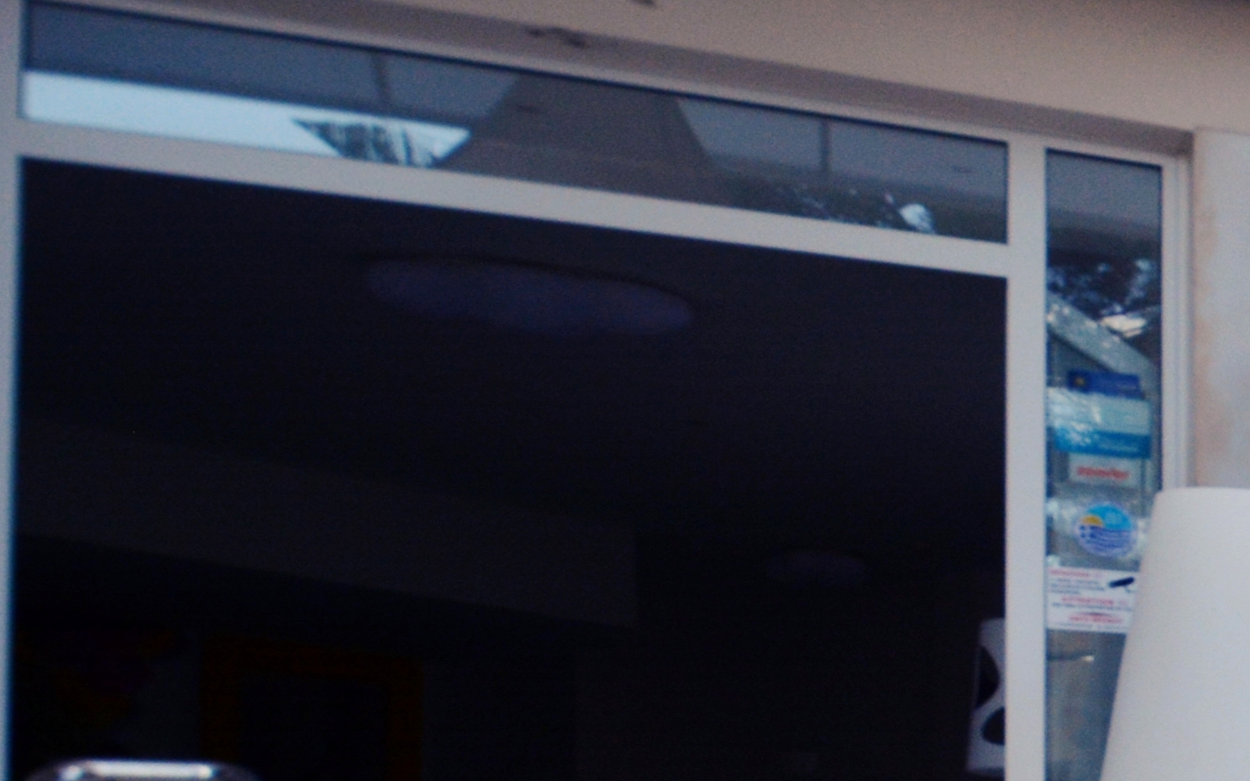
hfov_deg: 19.3
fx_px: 2283
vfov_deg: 18.7
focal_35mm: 67
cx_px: 2454
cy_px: 852
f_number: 5.6
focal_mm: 10
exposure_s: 1/125
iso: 280
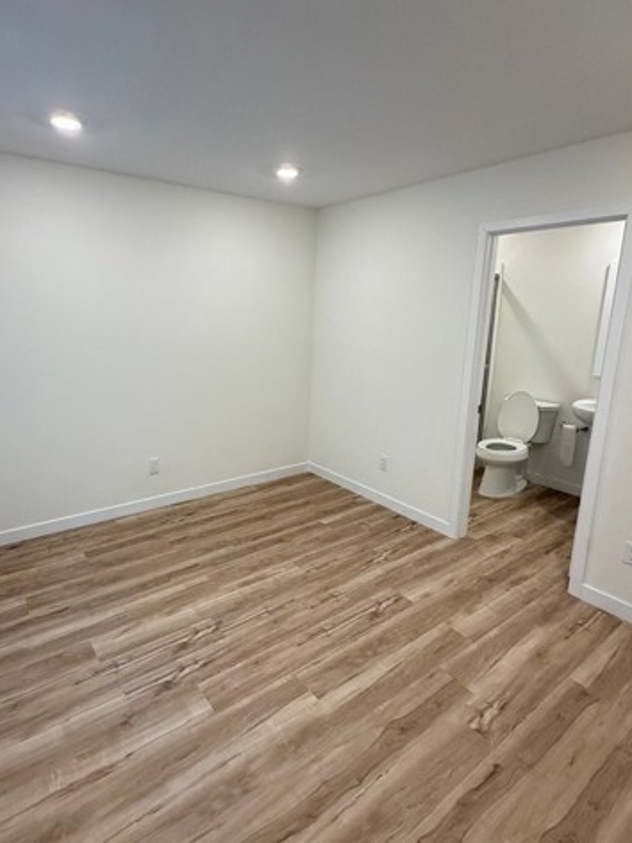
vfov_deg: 84.6
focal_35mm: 19
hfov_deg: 68.4
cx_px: 275
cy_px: 400
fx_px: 463
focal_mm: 2.22
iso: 250
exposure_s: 1/120
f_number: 2.2
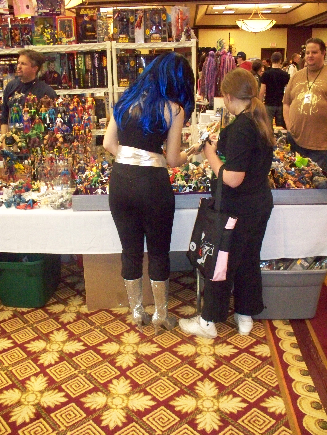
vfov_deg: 51.3
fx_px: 453
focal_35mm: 36
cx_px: 164
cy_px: 218
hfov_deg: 39.7
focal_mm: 7.54
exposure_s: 1/60
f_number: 2.8
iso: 1600
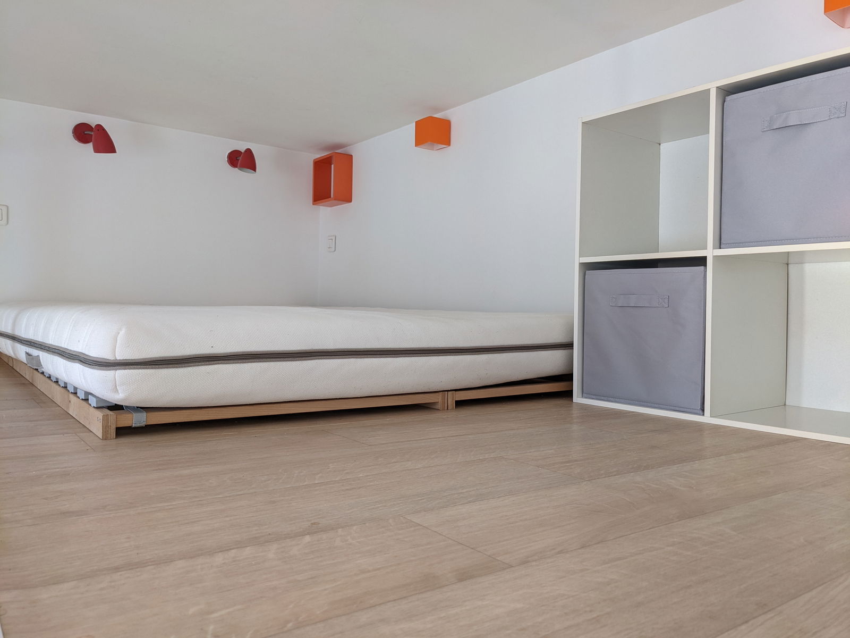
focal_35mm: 27
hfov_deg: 65.3
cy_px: 319
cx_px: 425
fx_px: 663
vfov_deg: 51.4
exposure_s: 1/40
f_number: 1.73
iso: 70
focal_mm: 4.38
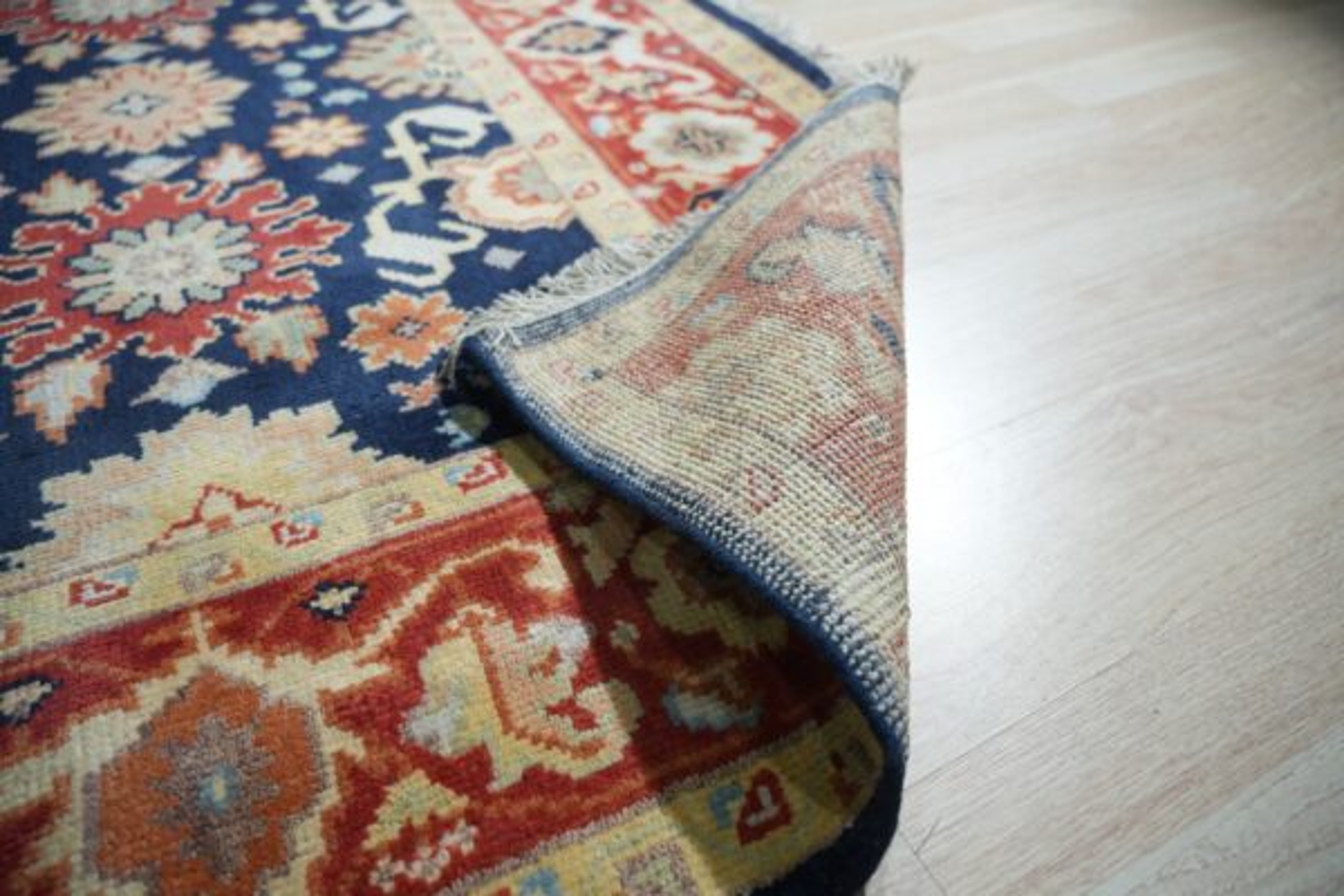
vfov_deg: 53.1
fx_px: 896
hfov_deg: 73.7
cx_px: 672
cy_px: 448
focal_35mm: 24
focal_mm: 24
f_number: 2.8
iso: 400
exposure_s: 1/160
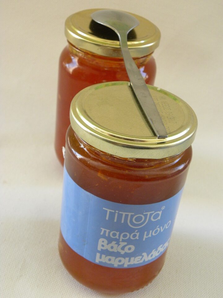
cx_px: 112
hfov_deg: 28.0
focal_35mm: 52
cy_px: 149
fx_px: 447
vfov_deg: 36.8
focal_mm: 9.2
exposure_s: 1/60
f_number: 3.5
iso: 174
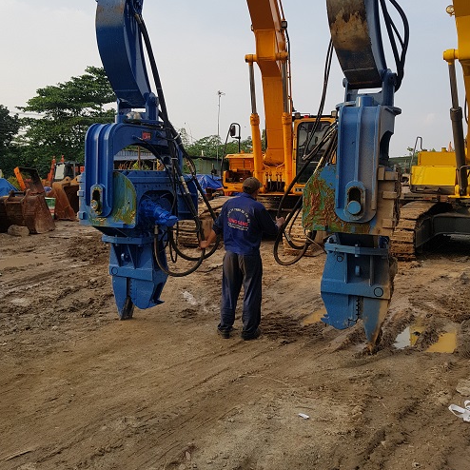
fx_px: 476
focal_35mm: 31
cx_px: 237
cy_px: 201
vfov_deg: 52.3
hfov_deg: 52.5
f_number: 1.7
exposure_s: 1/824
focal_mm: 4.2
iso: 40
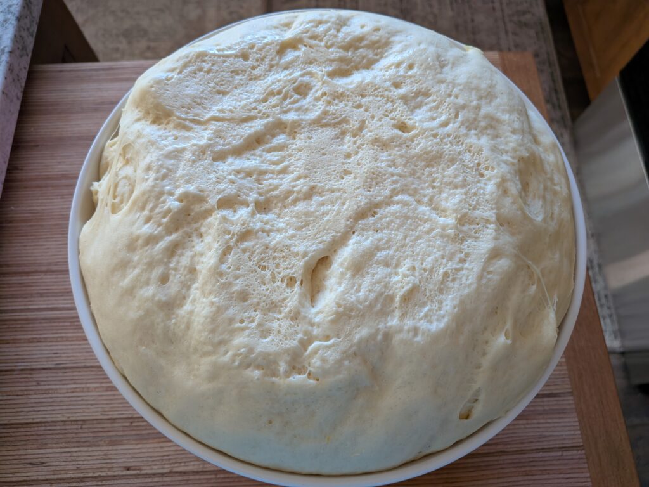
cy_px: 244
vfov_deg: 56.8
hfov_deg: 71.6
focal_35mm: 24
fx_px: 450
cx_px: 324
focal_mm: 4.53
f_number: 1.7
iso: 67
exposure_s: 1/33.3
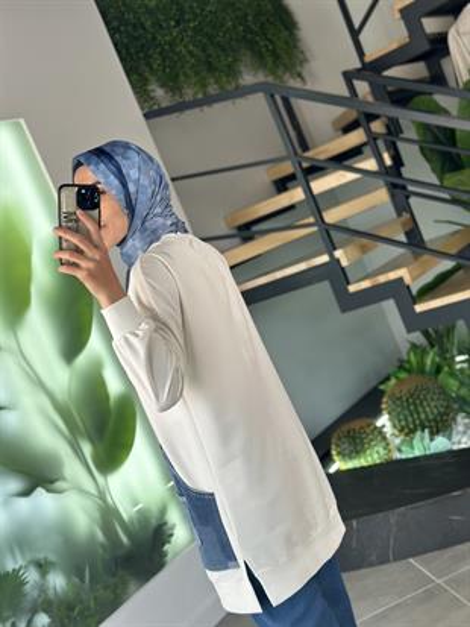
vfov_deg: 39.6
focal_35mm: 48
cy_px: 314
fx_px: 869
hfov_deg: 30.3
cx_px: 235
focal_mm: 6.86
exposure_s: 1/379
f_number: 1.78
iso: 80
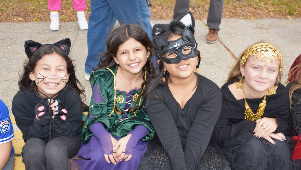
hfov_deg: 56.6
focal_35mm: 35
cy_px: 96
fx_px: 279
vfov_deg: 33.7
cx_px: 152
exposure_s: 1/125
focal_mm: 22
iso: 200
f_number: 5.6
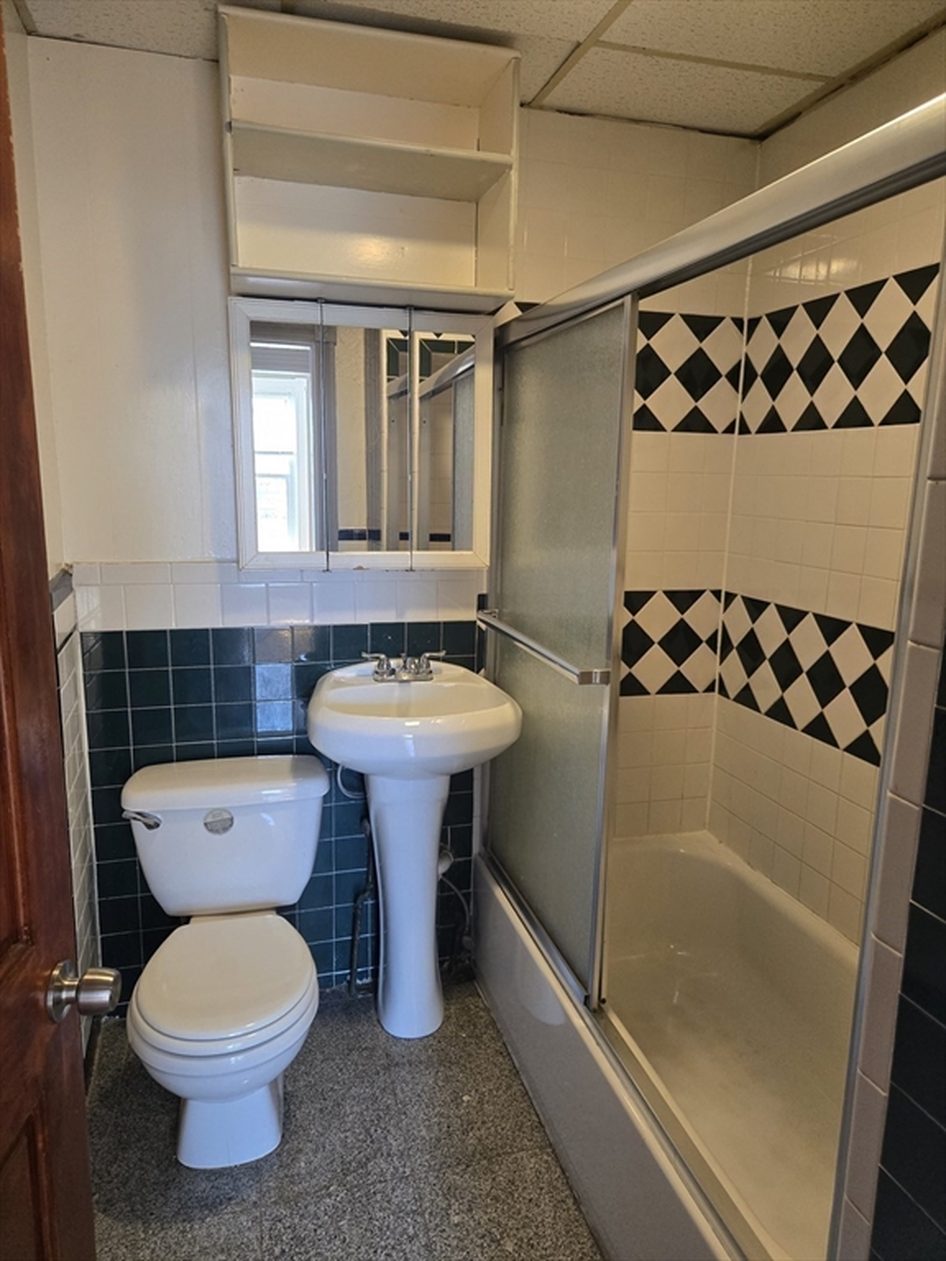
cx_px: 473
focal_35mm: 23
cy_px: 630
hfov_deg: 58.9
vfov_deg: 73.9
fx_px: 838
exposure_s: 1/120
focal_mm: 5.4
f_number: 1.8
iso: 400
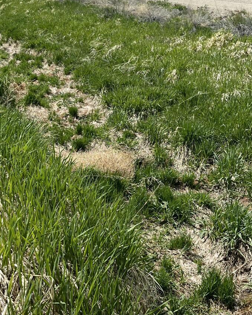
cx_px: 64
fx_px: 559
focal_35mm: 60
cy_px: 162
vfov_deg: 31.4
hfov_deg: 25.1
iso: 50
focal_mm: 5.1
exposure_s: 1/4310
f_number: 1.6
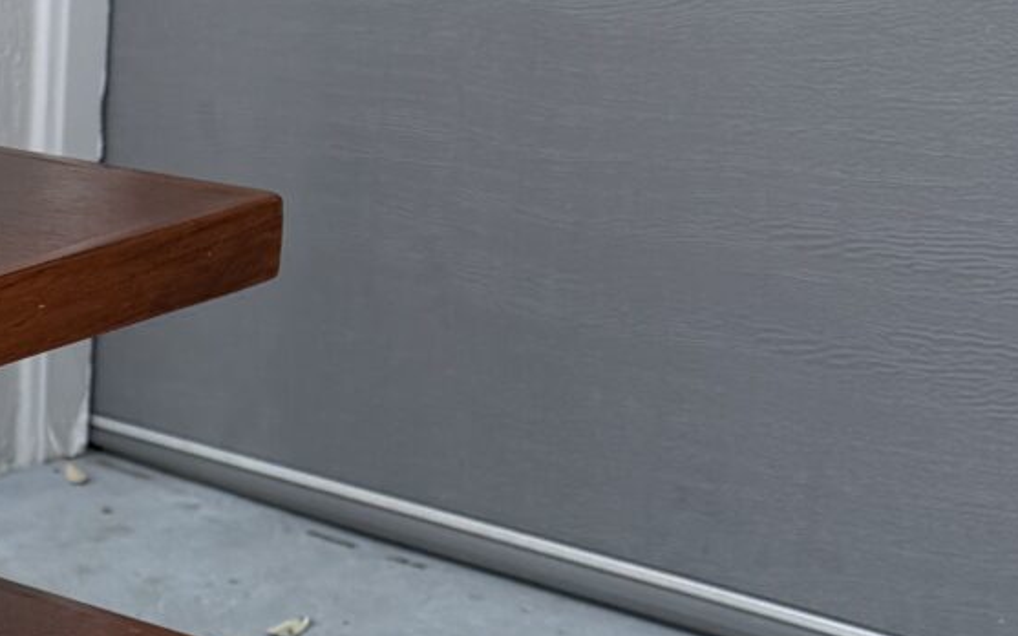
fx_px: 3246
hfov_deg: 16.4
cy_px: 802
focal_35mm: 117
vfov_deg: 11.0
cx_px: -479
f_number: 1.78
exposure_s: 1/478
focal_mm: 6.76
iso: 80
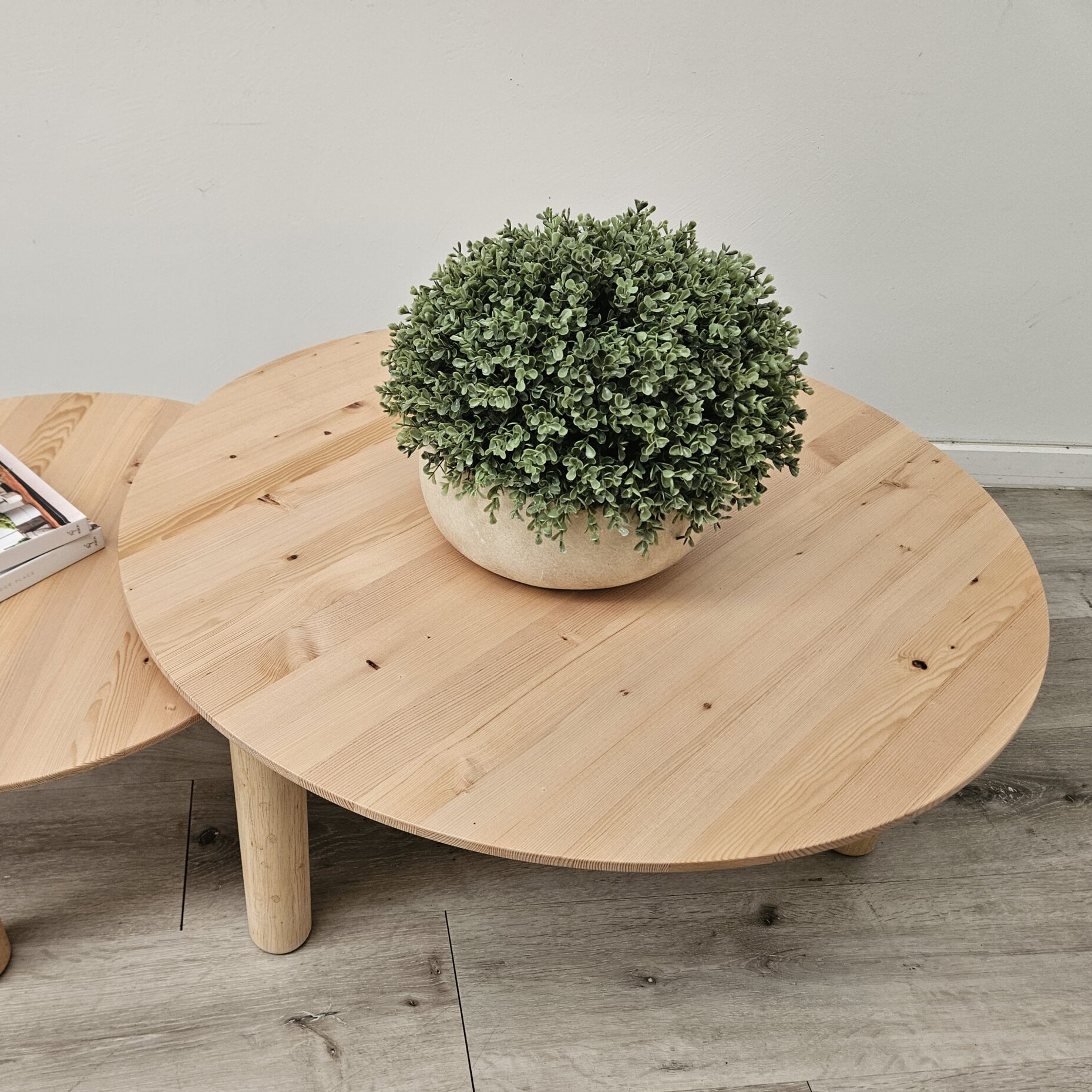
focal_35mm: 28
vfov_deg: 57.3
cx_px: 381
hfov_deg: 56.3
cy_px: 557
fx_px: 999
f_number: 1.8
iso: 250
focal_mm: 5.4
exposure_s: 1/100
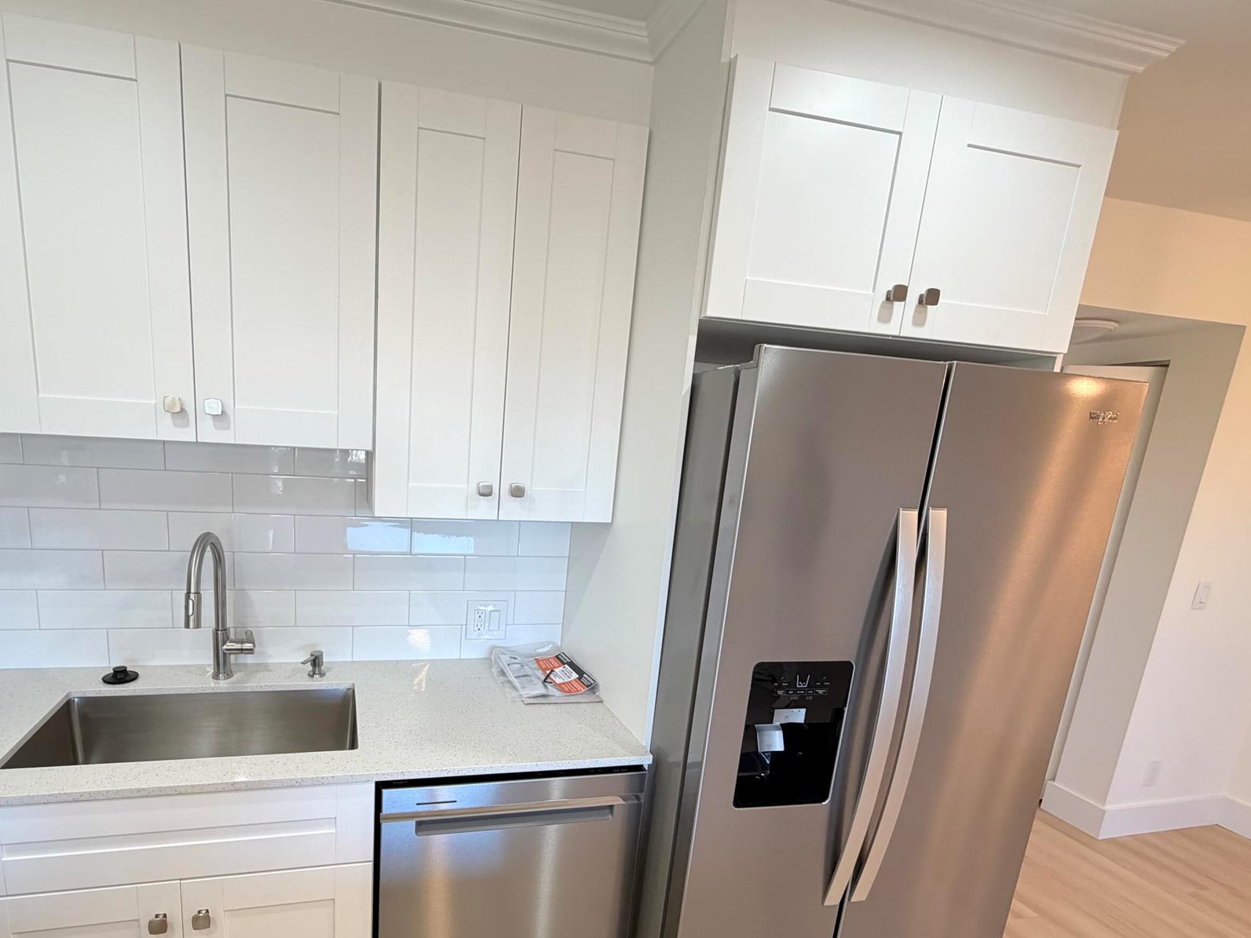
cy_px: 578
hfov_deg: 86.5
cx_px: 493
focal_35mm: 18
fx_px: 651
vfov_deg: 70.6
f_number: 2.2
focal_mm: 2.22
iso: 320
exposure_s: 1/120
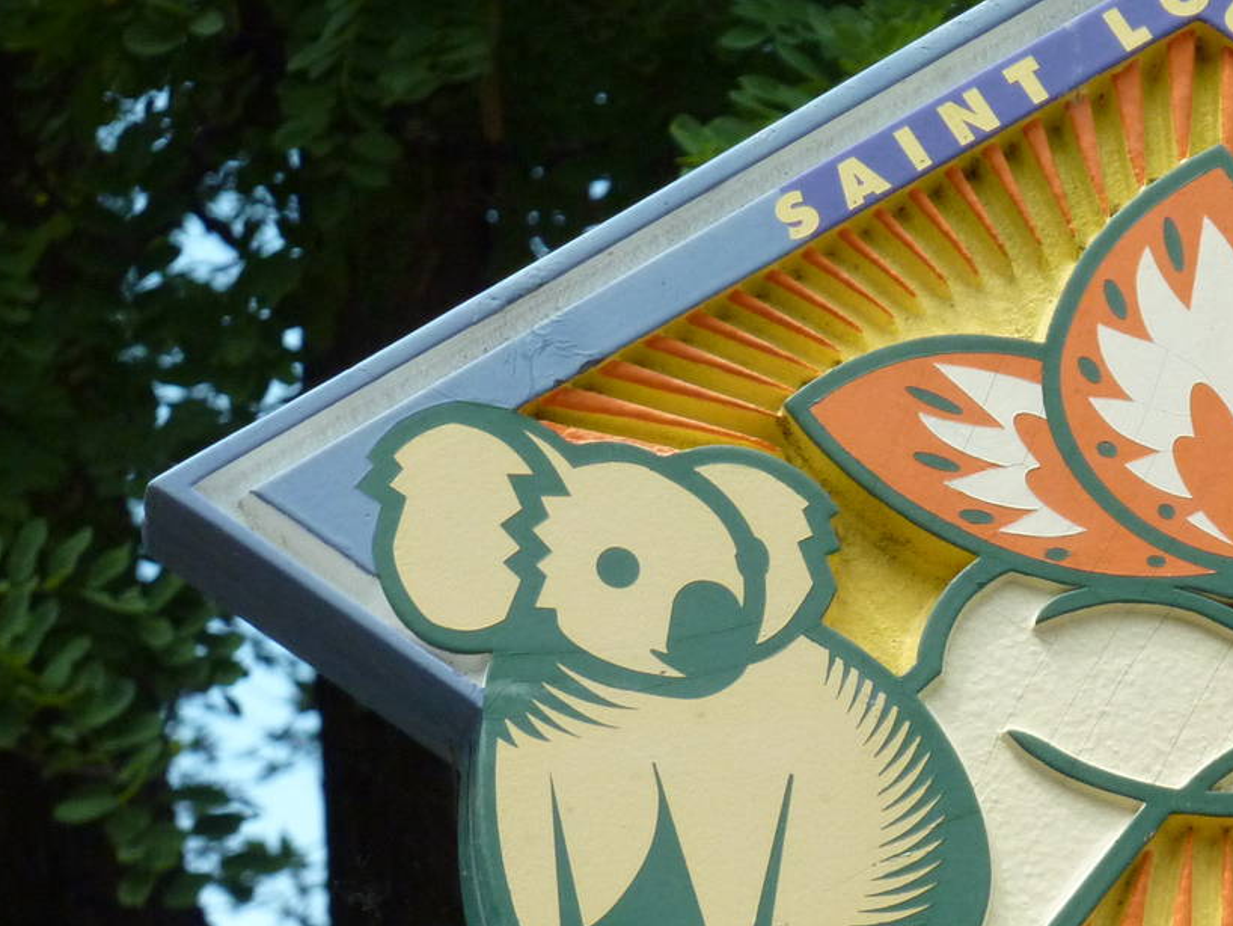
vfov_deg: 4.8
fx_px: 11010
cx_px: 1144
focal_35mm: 309
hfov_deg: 6.4
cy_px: 603
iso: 250
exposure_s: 1/500
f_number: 4.5
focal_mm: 25.9
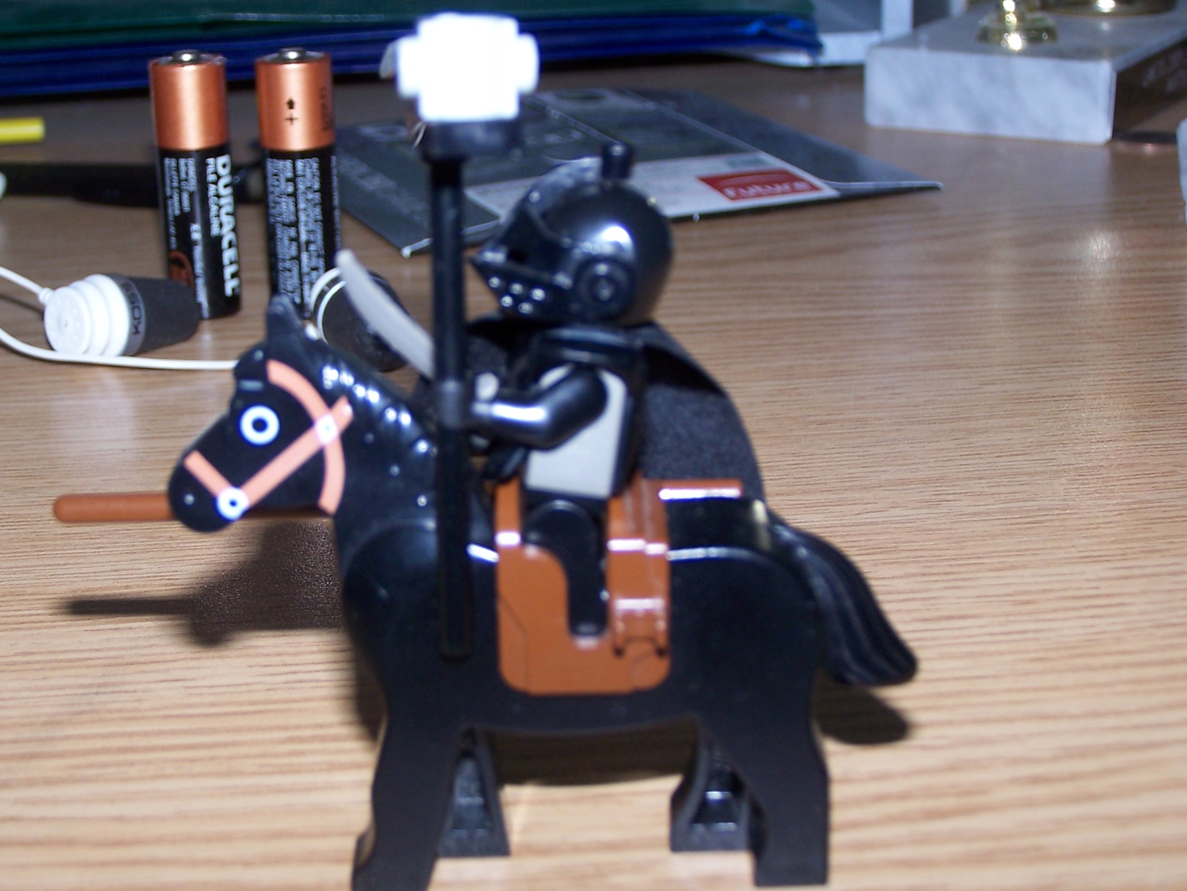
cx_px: 499
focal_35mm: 75
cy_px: 423
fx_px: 2572
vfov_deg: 19.6
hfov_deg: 26.0
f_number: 3.2
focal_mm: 10.7
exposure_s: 1/60
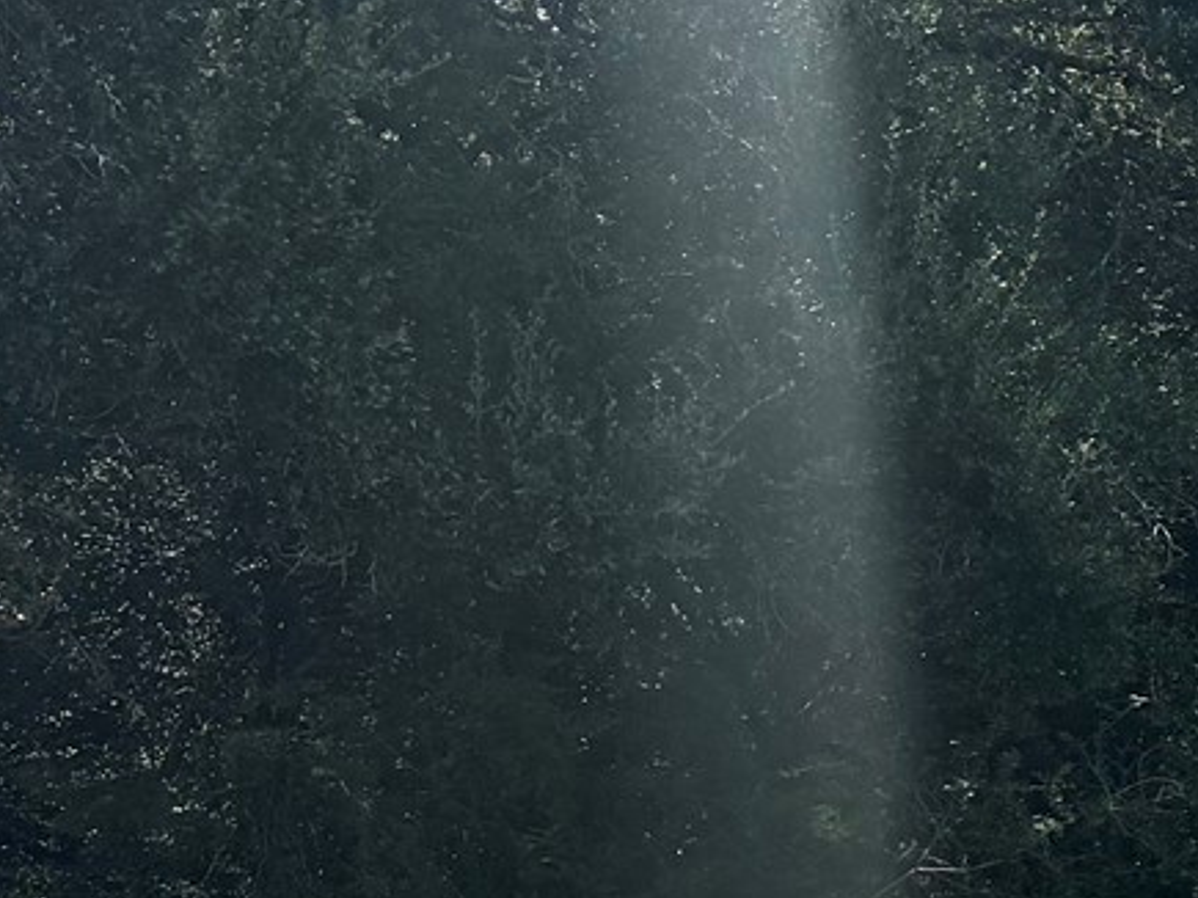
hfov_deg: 14.3
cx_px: 2448
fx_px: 3910
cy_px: 691
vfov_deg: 13.1
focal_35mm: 113
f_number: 1.78
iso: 80
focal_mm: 6.76
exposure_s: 1/3096
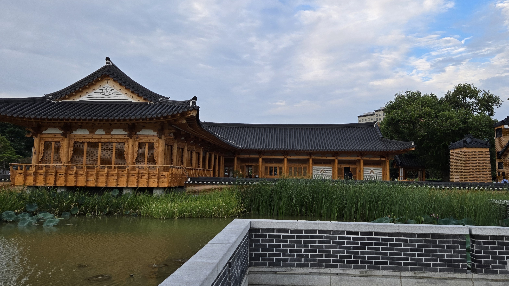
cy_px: 123
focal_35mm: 32
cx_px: 278
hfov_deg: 60.9
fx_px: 432
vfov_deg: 36.6
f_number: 1.8
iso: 80
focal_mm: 5.4
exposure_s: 1/752
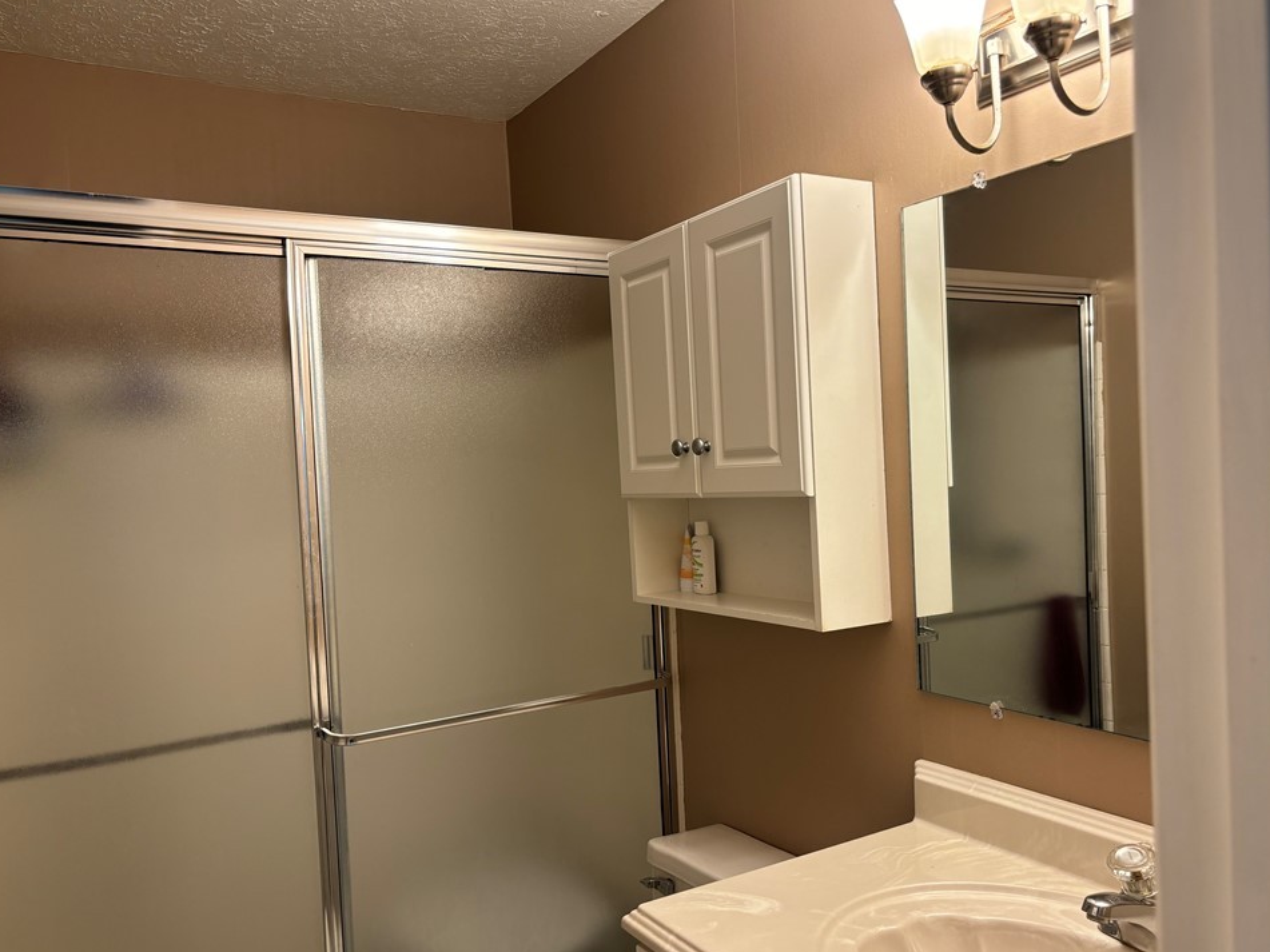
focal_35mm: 28
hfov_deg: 63.4
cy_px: 490
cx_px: 648
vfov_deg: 49.7
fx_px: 1027
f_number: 1.6
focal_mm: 5.96
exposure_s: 1/60
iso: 80
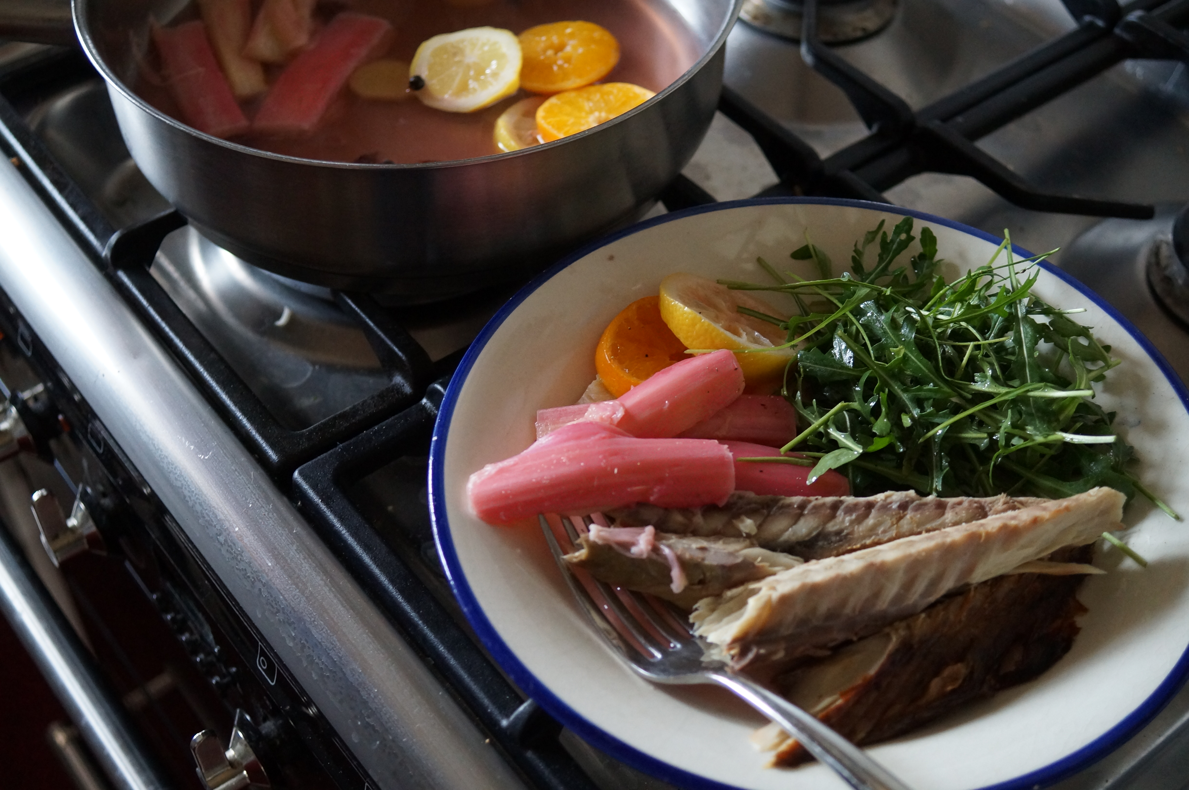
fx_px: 1485
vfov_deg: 29.8
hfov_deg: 43.6
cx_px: 594
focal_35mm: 45
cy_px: 395
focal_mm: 30
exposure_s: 1/60
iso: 1250
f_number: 4
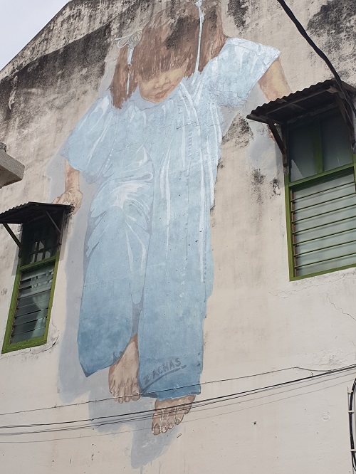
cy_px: 237
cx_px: 178
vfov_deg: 67.3
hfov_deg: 53.1
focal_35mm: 26
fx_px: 356
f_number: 2.4
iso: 50
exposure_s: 1/1919
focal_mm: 4.3
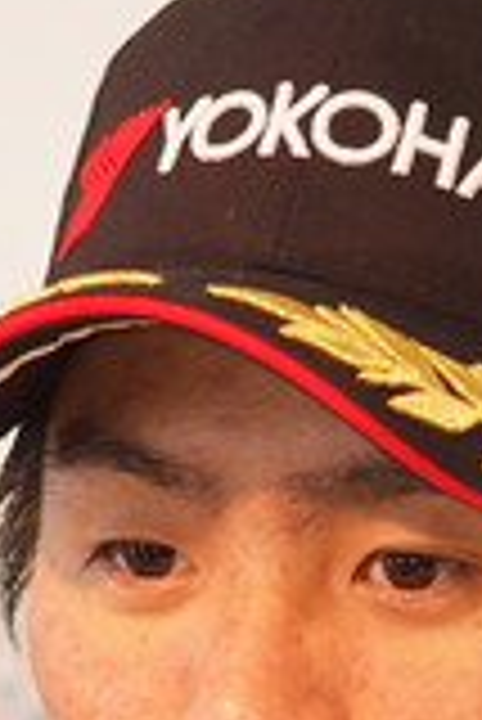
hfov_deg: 1.7
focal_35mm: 808
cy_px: 1017
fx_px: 16191
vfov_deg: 2.5
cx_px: 261
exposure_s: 1/125
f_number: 2.8
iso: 800
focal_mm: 180
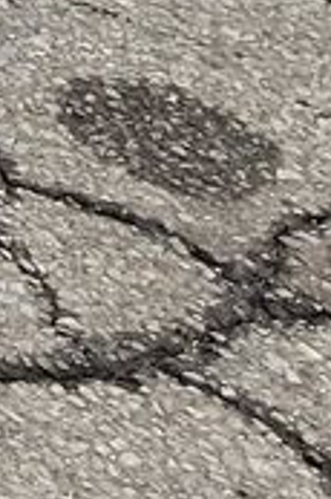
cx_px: -1848
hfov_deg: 4.3
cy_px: -932
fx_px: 3192
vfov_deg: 7.9
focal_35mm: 231
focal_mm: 6.7
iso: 58
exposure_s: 1/119
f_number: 1.8
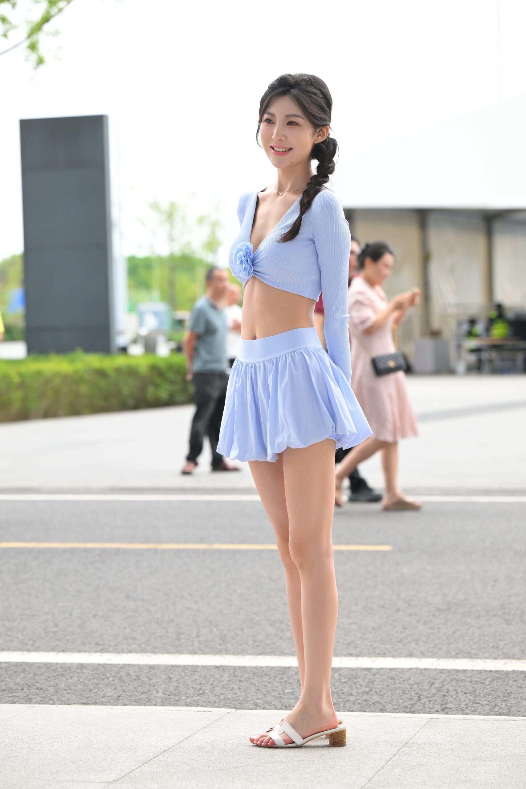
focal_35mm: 98
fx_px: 2147
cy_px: 394
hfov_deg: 14.0
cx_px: 263
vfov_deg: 20.8
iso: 2200
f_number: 4
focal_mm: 98
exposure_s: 1/640
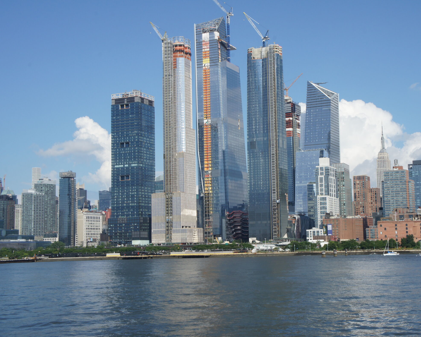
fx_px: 685
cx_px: 253
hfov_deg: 34.0
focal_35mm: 55
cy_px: 169
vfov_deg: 27.6
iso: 200
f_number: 18
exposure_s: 1/125
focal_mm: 32
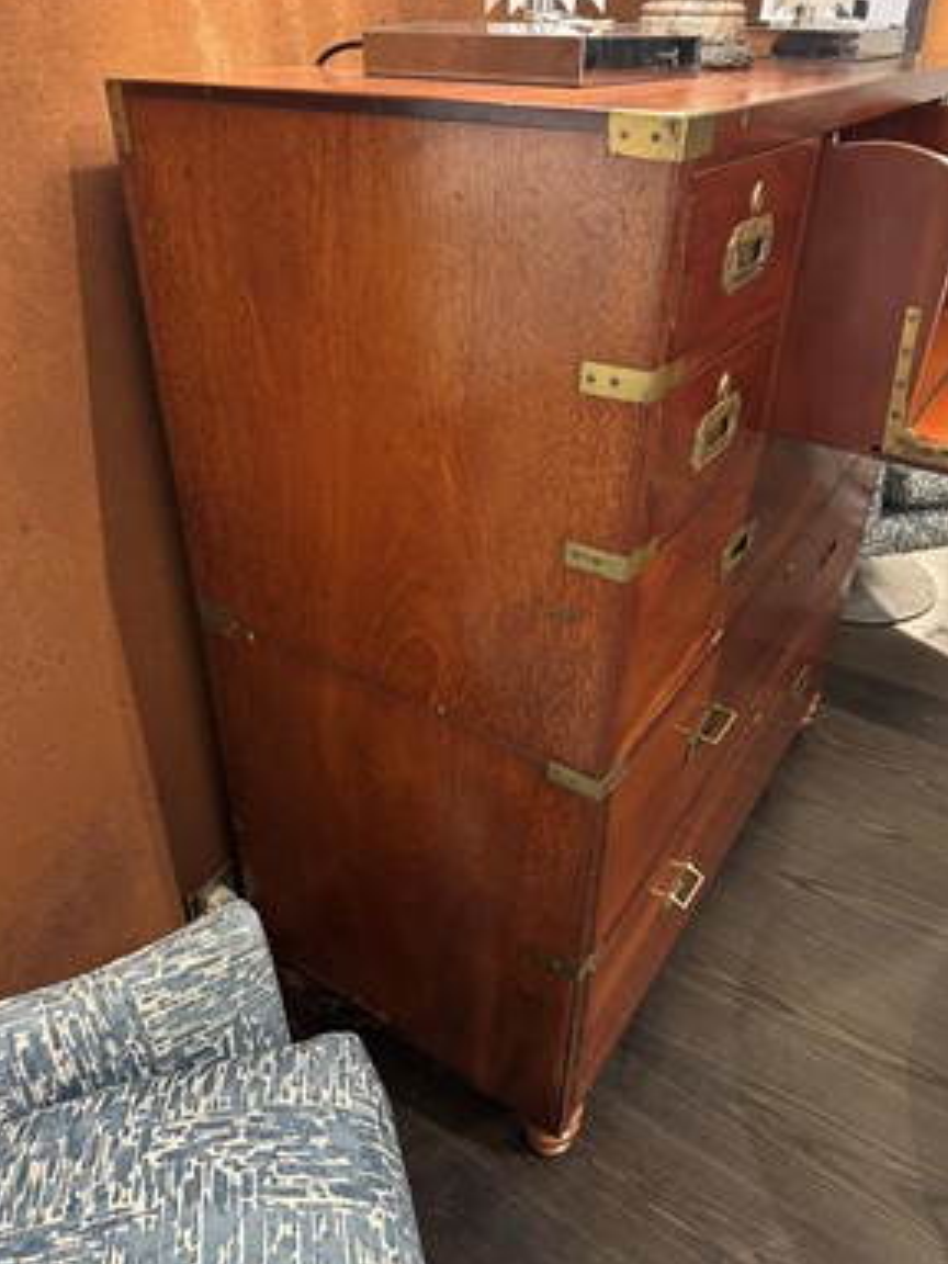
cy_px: 612
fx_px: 913
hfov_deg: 54.9
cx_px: 458
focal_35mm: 25
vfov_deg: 69.4
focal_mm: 6.76
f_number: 1.78
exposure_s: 1/25
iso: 800
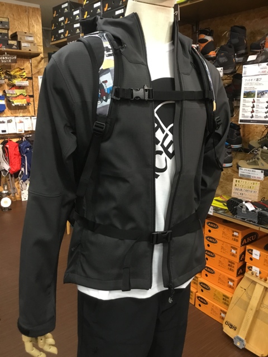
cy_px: 178
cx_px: 134
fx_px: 320
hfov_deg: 45.4
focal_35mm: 31
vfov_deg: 58.4
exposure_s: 1/33
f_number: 2.4
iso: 125
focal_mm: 3.3
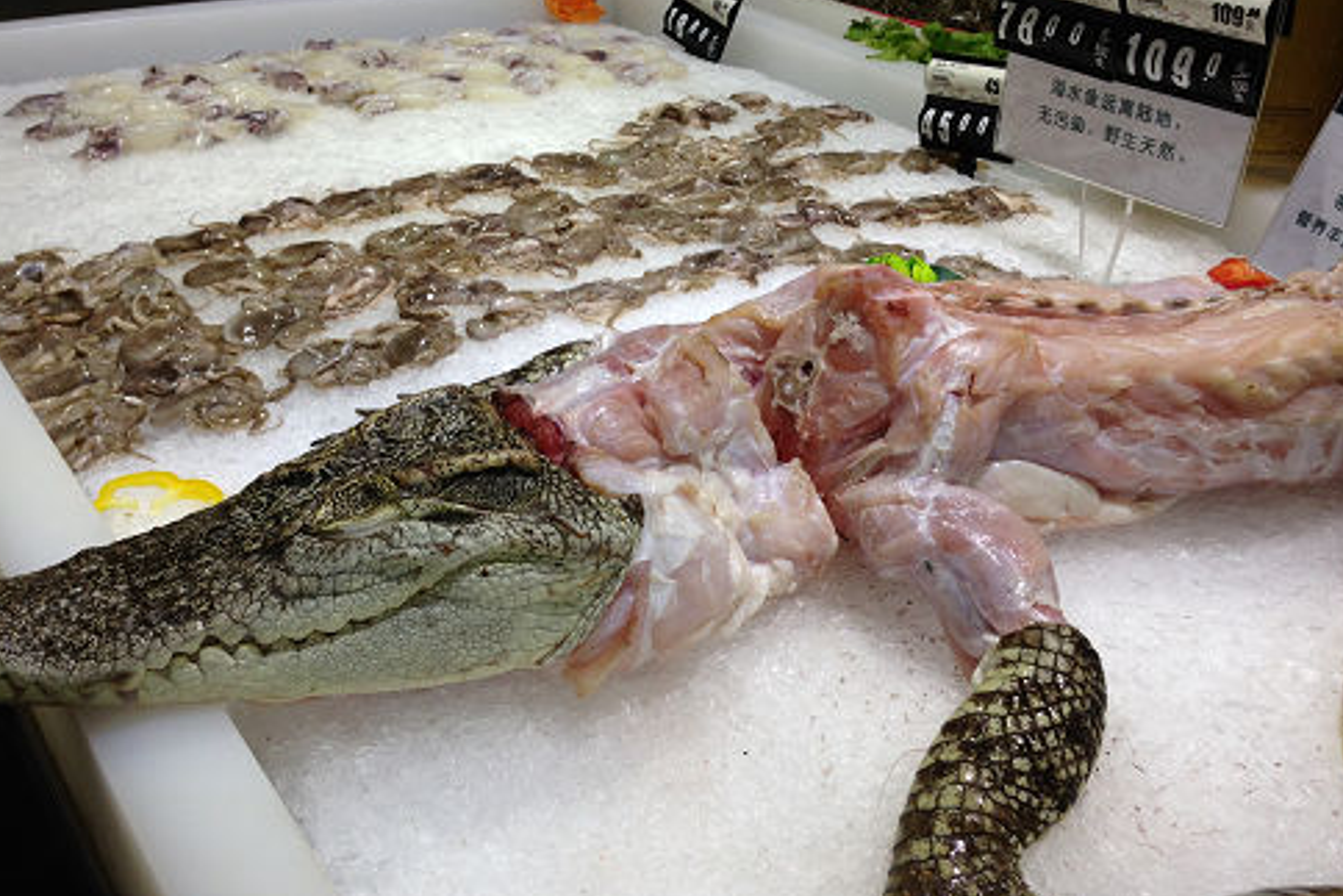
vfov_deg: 34.2
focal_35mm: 39
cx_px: 674
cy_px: 466
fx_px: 1455
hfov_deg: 49.5
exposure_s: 1/100
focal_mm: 4.13
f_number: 2.4
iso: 50
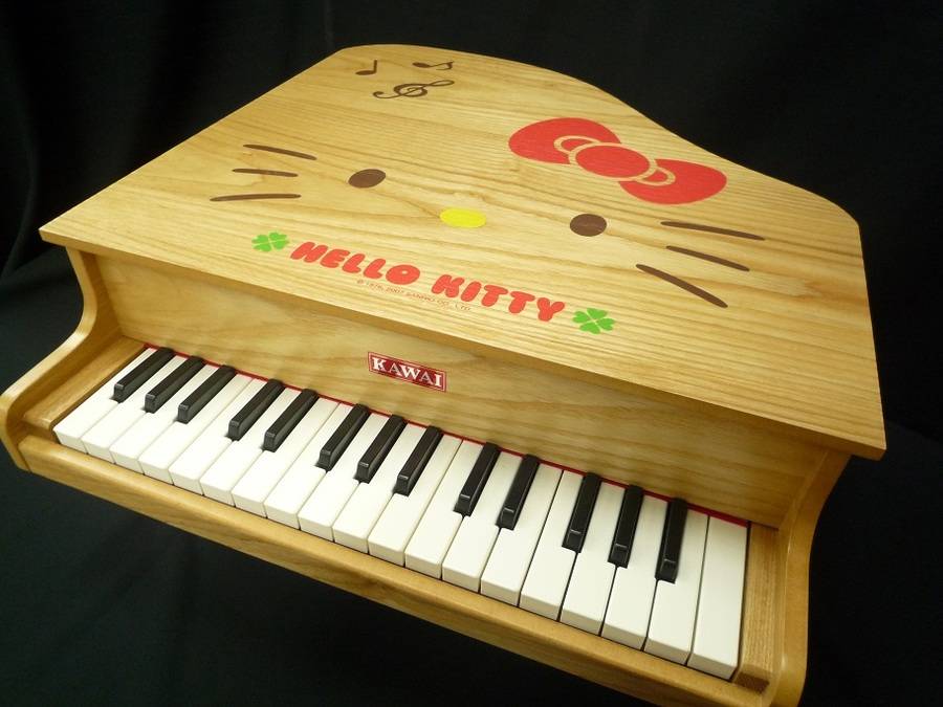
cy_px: 354
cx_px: 472
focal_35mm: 25
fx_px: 681
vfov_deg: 54.9
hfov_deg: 69.4
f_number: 2.8
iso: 200
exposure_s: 1/30
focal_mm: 4.4
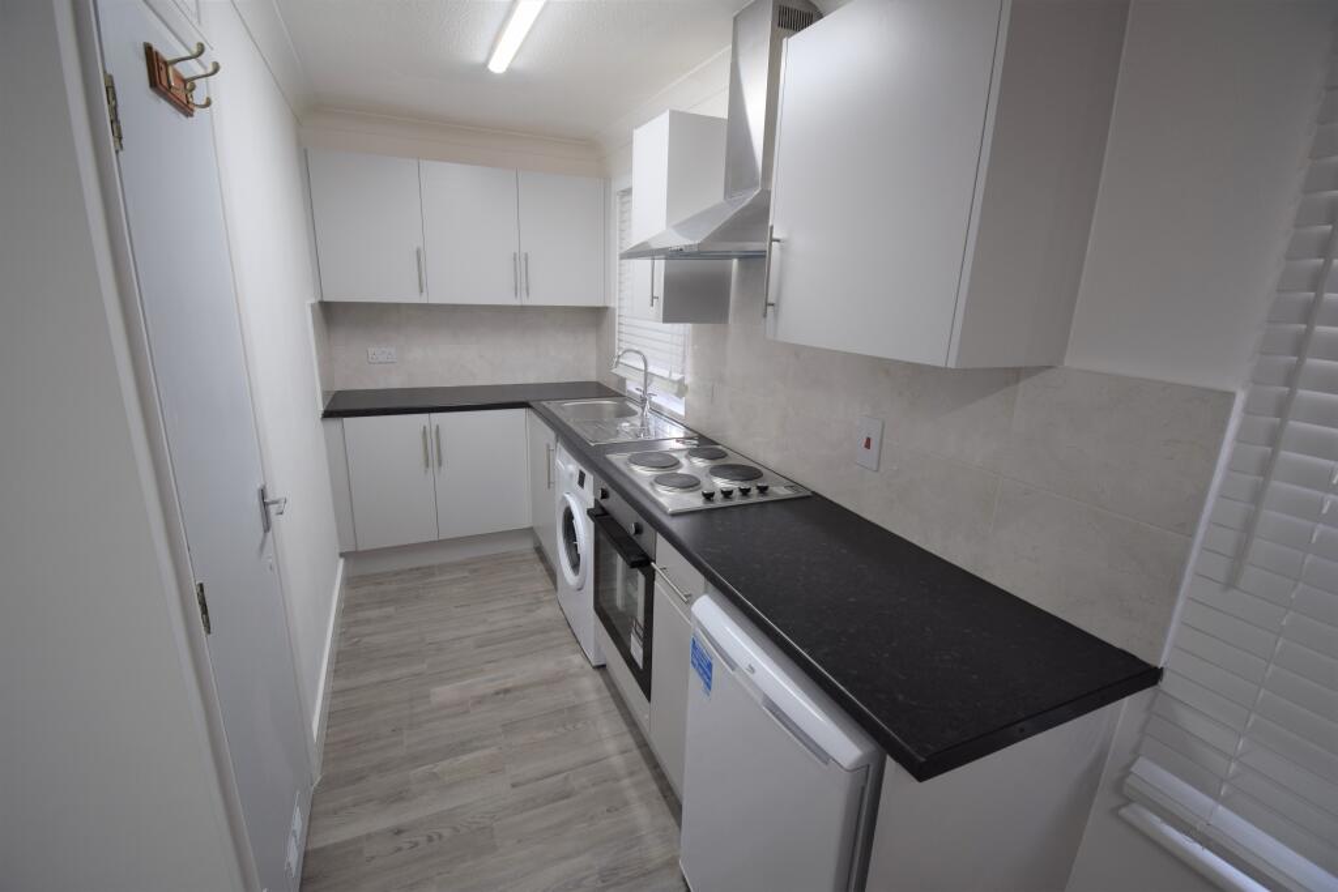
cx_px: 669
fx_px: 558
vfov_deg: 77.3
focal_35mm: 15
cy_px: 446
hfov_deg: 100.4
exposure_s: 1/100
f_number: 5
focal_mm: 10
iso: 400
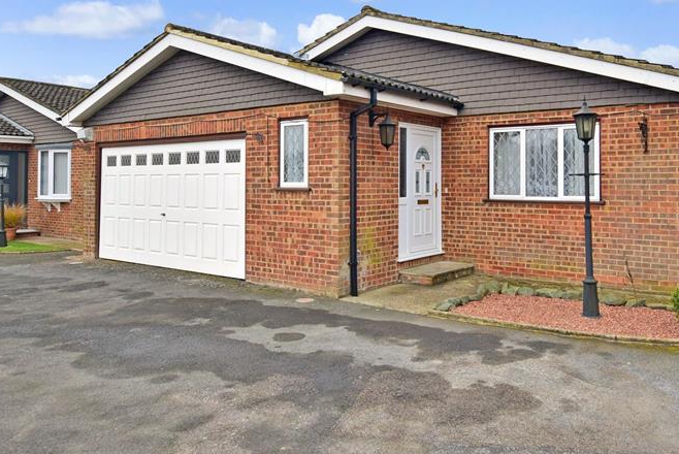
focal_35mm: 28
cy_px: 171
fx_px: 529
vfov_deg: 46.1
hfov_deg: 64.3
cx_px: 431
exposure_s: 1/200
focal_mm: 12
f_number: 7.1
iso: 400
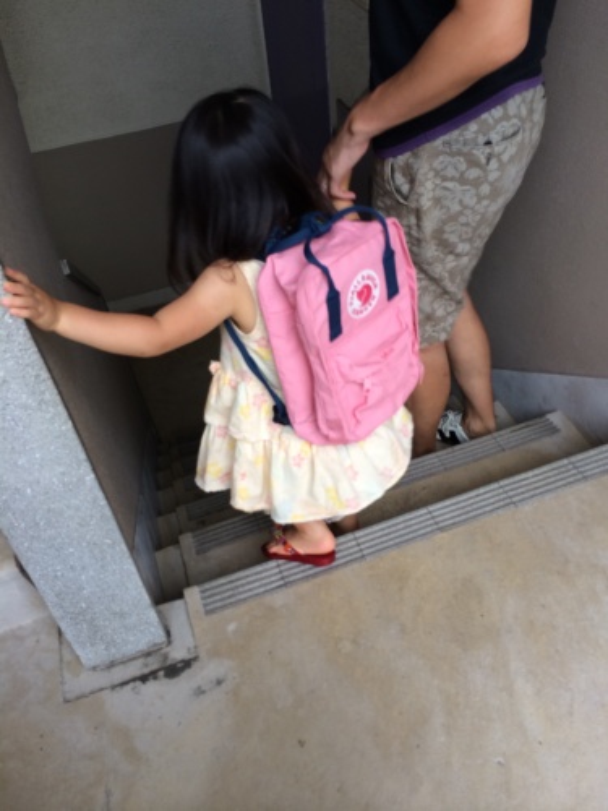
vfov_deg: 60.0
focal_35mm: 30
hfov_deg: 46.8
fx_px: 703
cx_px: 304
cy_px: 406
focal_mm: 4.12
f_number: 2.2
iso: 32
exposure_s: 1/30
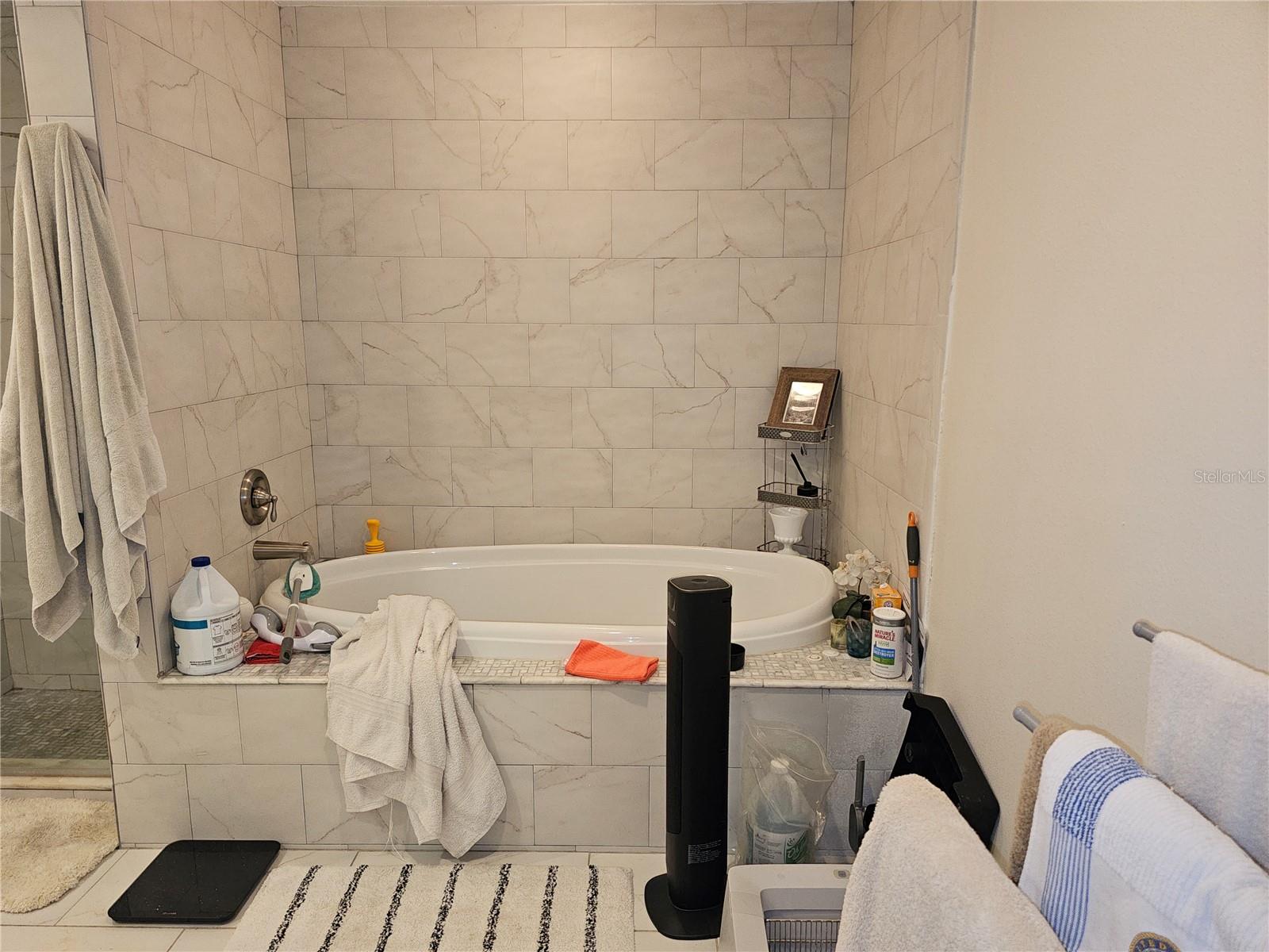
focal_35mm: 23
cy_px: 476
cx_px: 634
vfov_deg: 58.9
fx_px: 843
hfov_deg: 73.9
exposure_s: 1/60
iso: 100
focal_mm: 6.3
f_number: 1.7
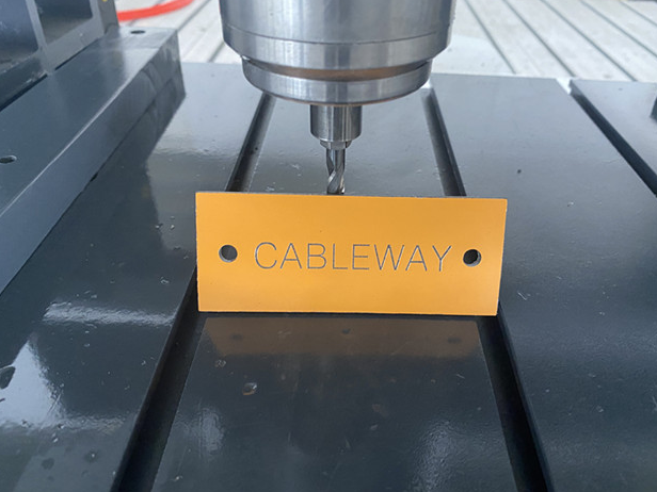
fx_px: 512
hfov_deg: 65.3
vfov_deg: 51.4
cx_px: 337
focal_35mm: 27
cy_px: 242
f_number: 1.8
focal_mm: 4.25
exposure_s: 1/54
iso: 500
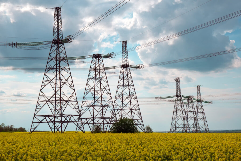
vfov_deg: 26.5
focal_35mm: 51
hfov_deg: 38.9
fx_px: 341
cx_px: 120
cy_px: 80
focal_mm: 34.3
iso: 200
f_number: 9
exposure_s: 1/1100
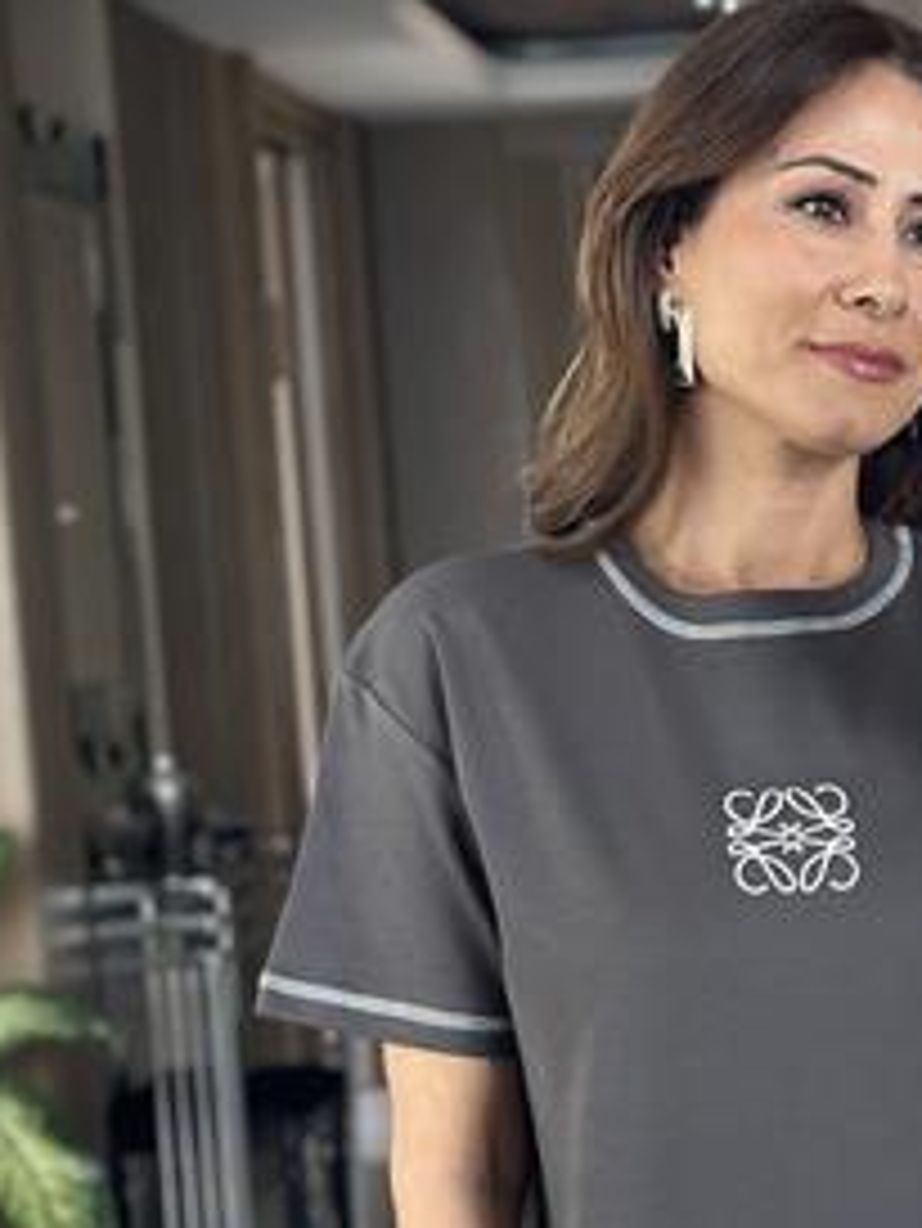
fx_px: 3158
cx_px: 837
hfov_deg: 16.4
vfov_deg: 21.8
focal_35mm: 89
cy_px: 909
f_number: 1.78
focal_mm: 6.86
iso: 125
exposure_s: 1/87
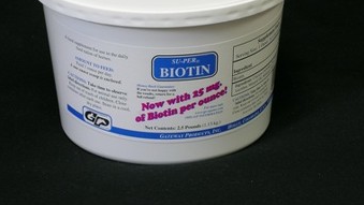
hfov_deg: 14.4
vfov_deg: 8.1
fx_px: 1439
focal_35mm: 149
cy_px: 67
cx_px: 188
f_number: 4.6
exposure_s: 1/3.9
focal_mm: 24
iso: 82
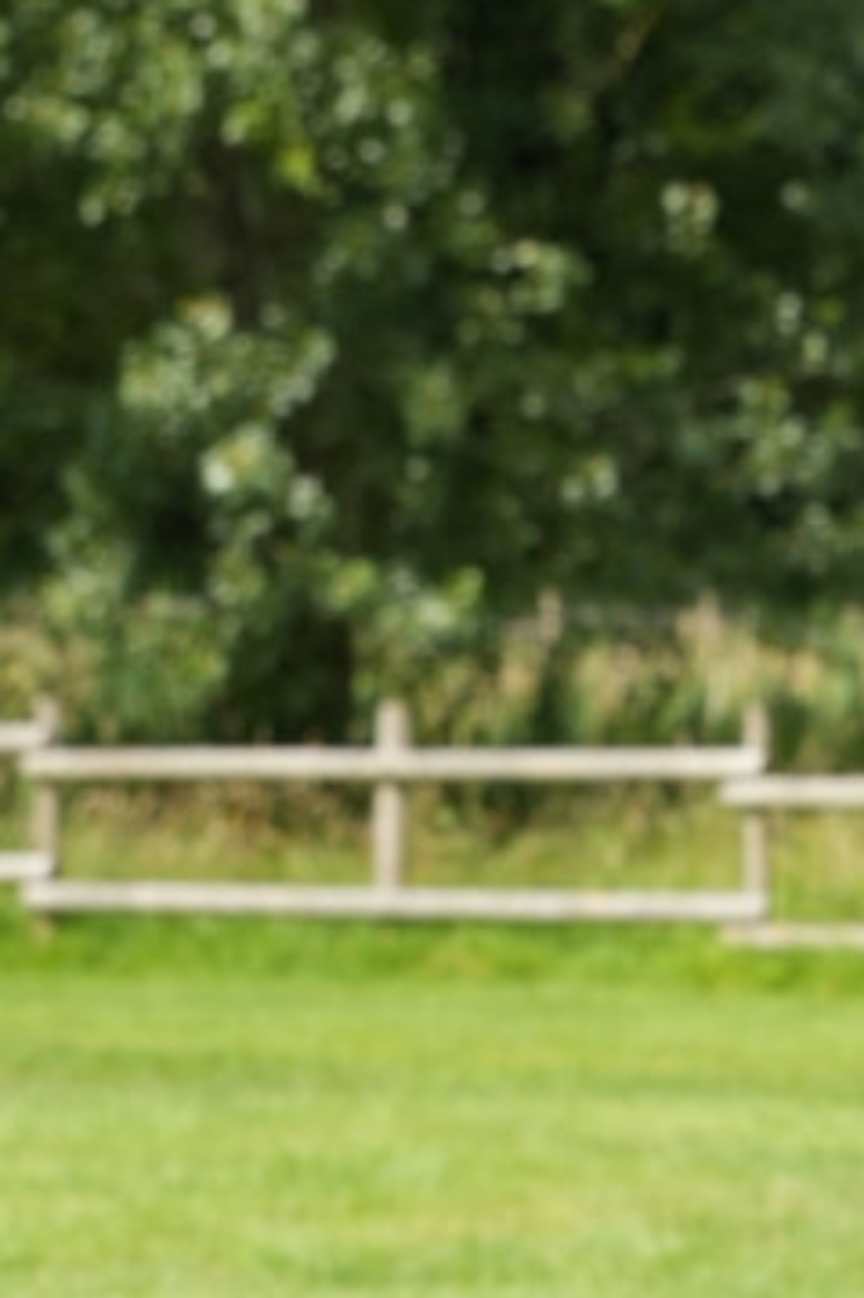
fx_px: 7999
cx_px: 1341
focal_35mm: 222
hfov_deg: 6.1
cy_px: 1647
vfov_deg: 9.1
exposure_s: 1/800
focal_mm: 51.6
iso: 250
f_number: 5
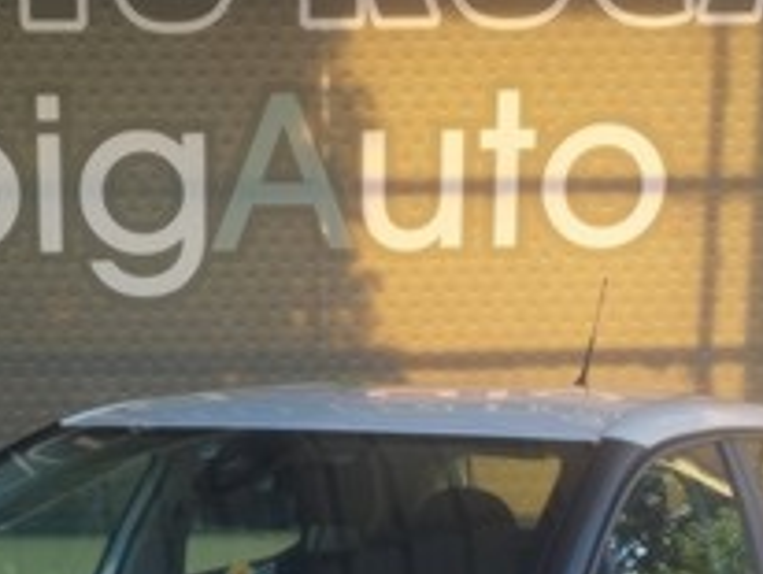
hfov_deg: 20.1
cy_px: 841
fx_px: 2141
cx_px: 211
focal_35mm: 97
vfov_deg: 14.3
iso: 40
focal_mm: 5.23
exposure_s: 1/264
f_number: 1.8
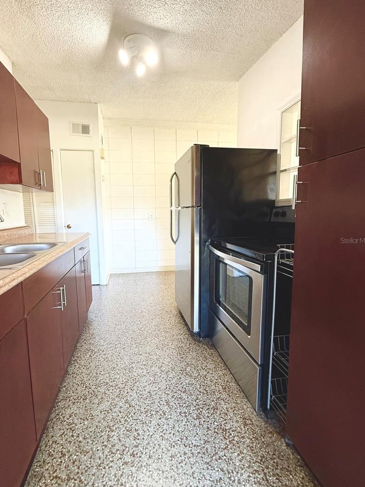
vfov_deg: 94.5
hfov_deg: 77.9
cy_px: 240
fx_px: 225
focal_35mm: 16
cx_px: 165
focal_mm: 2.22
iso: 200
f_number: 2.2
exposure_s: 1/60
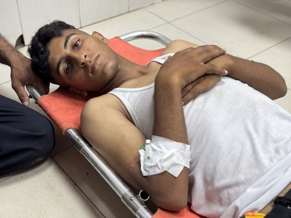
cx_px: 146
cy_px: 109
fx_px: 404
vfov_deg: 30.3
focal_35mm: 48
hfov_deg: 39.7
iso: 125
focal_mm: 6.76
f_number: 1.78
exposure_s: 1/50
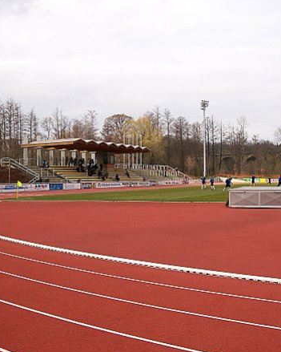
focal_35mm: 48
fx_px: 499
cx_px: 104
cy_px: 177
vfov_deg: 38.8
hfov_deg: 31.3
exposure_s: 1/311
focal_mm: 6
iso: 80
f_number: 4.8
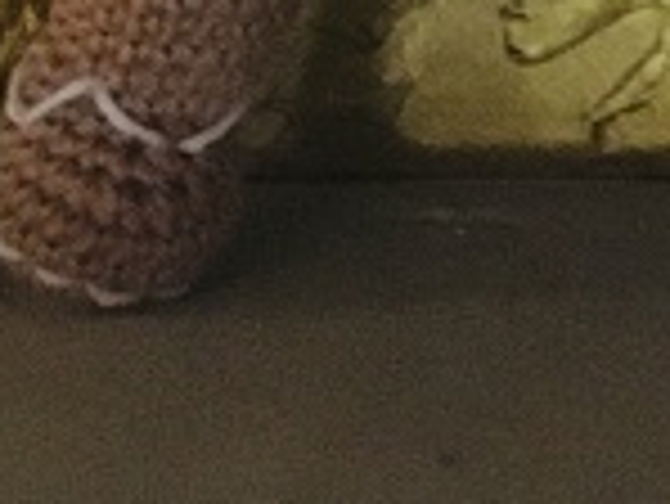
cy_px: -1134
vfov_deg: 6.4
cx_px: 1302
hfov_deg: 9.0
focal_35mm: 208
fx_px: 4029
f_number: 2.2
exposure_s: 1/17
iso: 500
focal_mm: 4.15
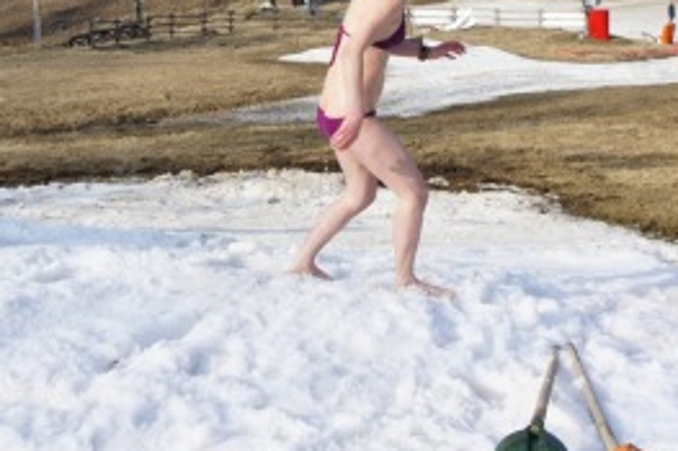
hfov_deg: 27.4
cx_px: 330
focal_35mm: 74
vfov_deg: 18.2
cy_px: 85
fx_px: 1391
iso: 250
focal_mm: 27
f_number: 13
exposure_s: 1/250
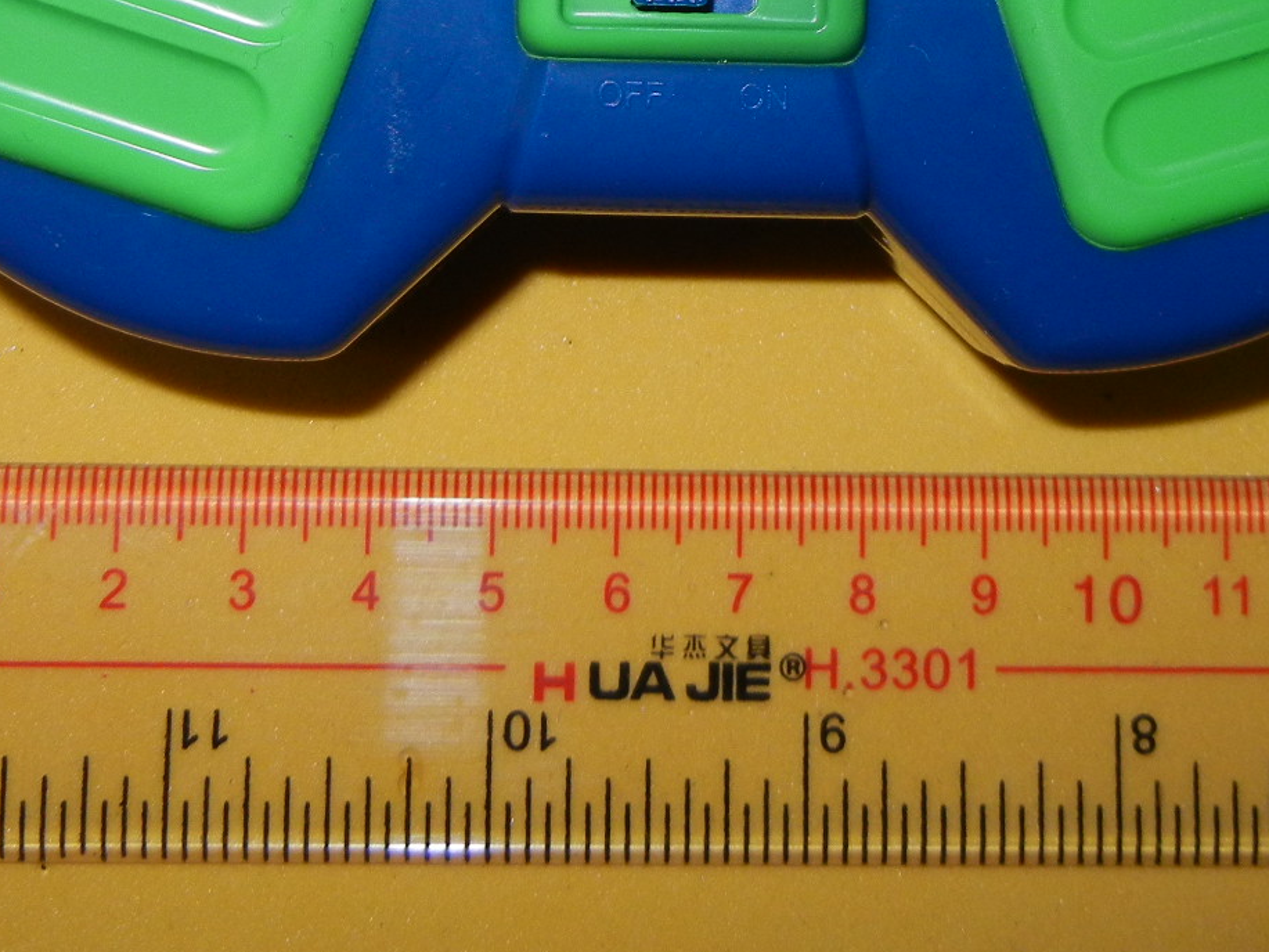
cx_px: 717
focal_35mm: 67
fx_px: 2456
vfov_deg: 20.9
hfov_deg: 28.9
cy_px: -101
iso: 200
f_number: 7
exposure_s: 1/30
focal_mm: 5.4
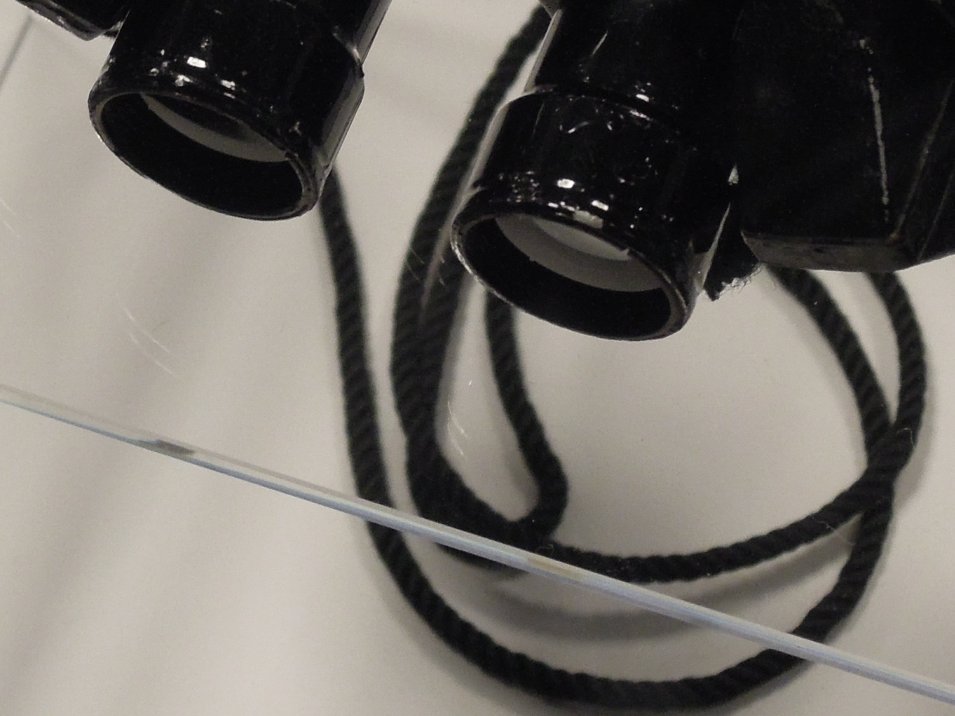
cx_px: 357
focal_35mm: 135
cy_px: 125
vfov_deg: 10.9
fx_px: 3724
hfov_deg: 14.6
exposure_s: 1/20
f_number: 4
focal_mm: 9.9
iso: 400
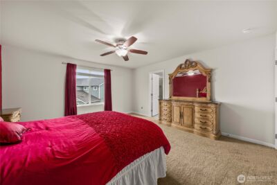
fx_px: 100
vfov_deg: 85.5
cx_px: 138
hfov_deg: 108.3
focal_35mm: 13
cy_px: 92
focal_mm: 13
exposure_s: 1/3
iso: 1000
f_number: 7.1
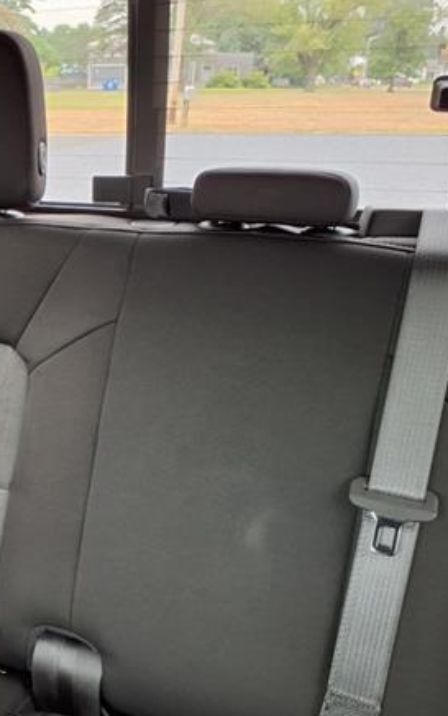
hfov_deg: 27.4
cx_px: -71
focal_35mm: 42
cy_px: 378
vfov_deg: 47.2
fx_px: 819
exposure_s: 1/24
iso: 200
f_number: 1.9
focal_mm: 3.58
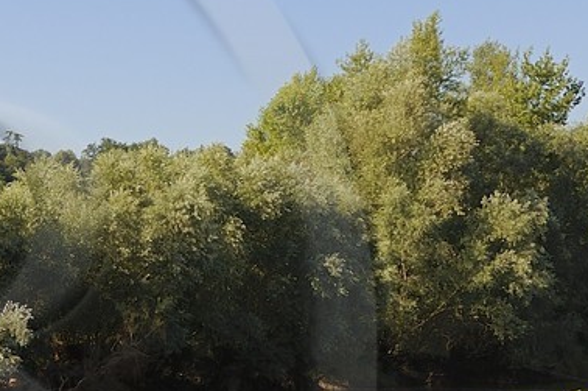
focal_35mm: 161
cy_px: 357
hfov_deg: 12.2
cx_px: -264
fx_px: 2626
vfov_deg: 8.5
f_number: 13
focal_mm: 38
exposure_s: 1/160
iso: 200
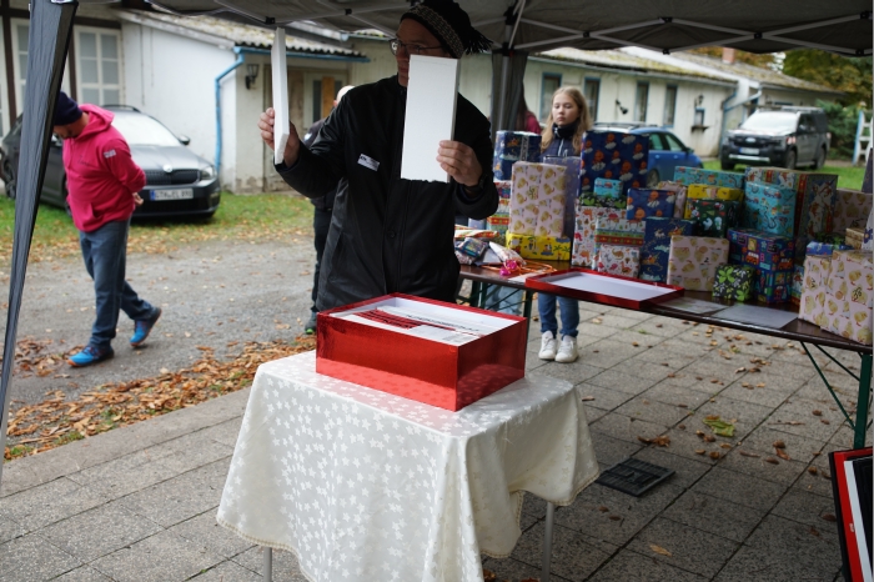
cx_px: 437
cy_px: 291
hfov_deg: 54.5
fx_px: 849
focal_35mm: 35
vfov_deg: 37.8
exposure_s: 1/200
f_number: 4
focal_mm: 35
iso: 400
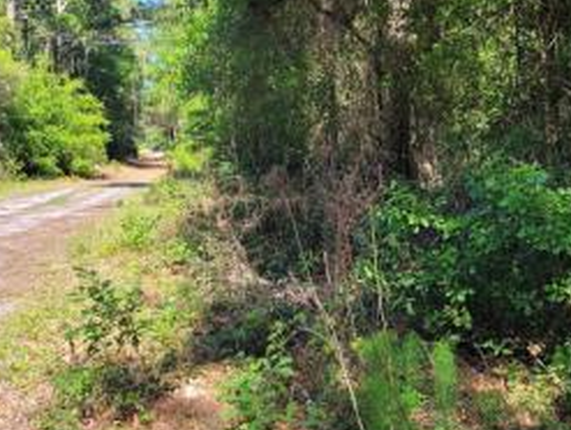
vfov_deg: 34.3
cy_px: 176
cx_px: 304
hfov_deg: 44.7
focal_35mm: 42
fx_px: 694
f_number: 1.8
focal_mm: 5.4
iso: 40
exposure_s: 1/550
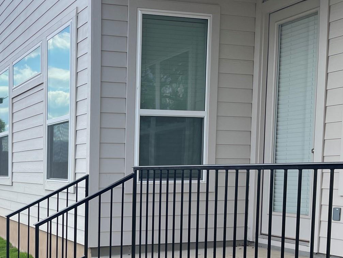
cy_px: 213
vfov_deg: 26.9
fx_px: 525
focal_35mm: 53
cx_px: 32
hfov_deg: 34.1
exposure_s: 1/1689
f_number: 1.6
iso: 32
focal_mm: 5.1
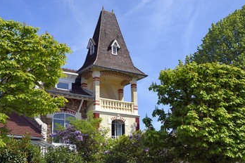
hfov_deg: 34.4
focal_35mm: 58
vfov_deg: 23.3
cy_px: 96
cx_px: 106
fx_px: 395
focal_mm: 48
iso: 200
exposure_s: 1/320
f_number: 10
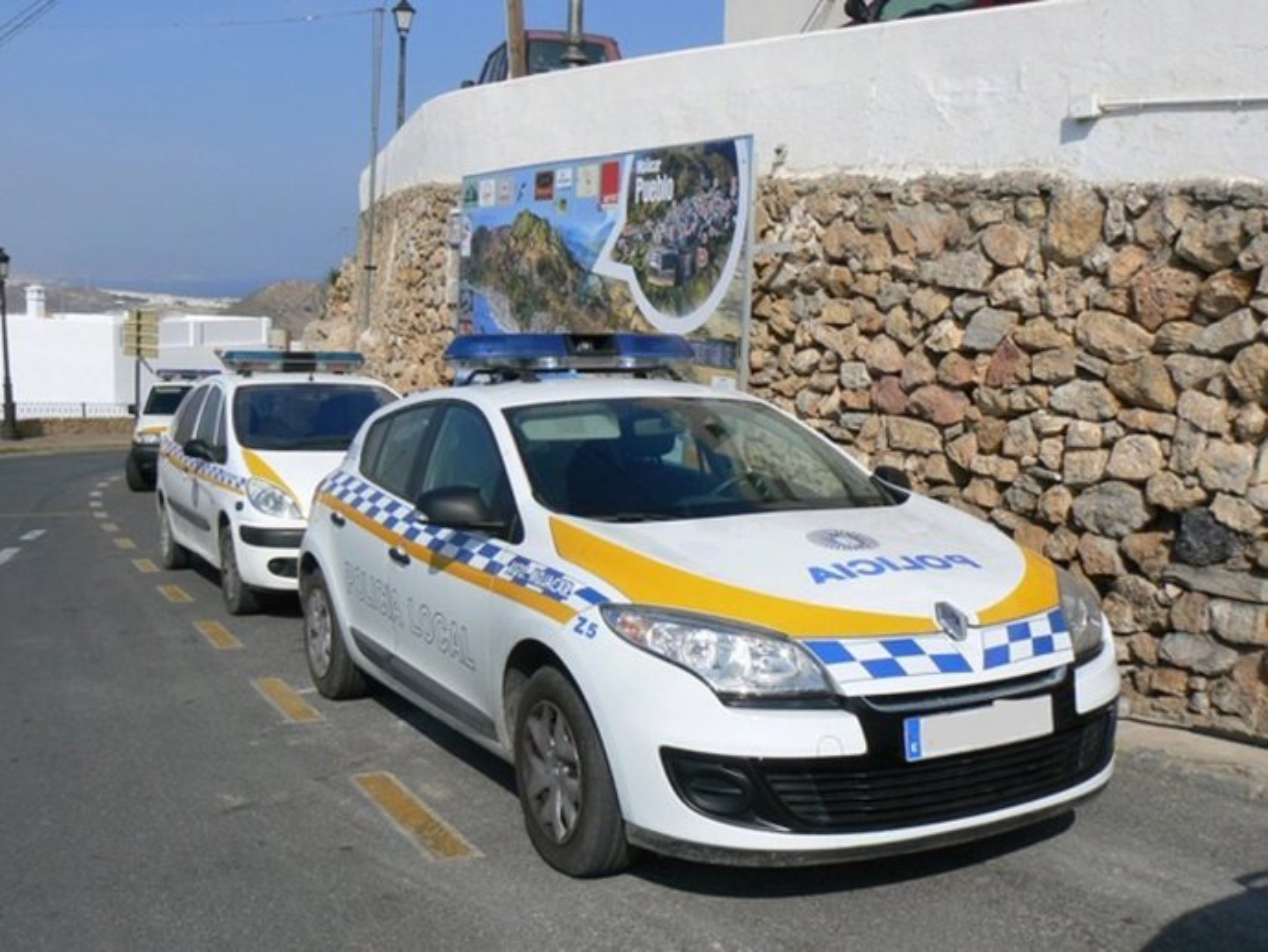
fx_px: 1319
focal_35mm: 36
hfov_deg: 51.3
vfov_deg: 39.7
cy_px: 476
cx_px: 634
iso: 80
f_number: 8
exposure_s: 1/640
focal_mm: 6
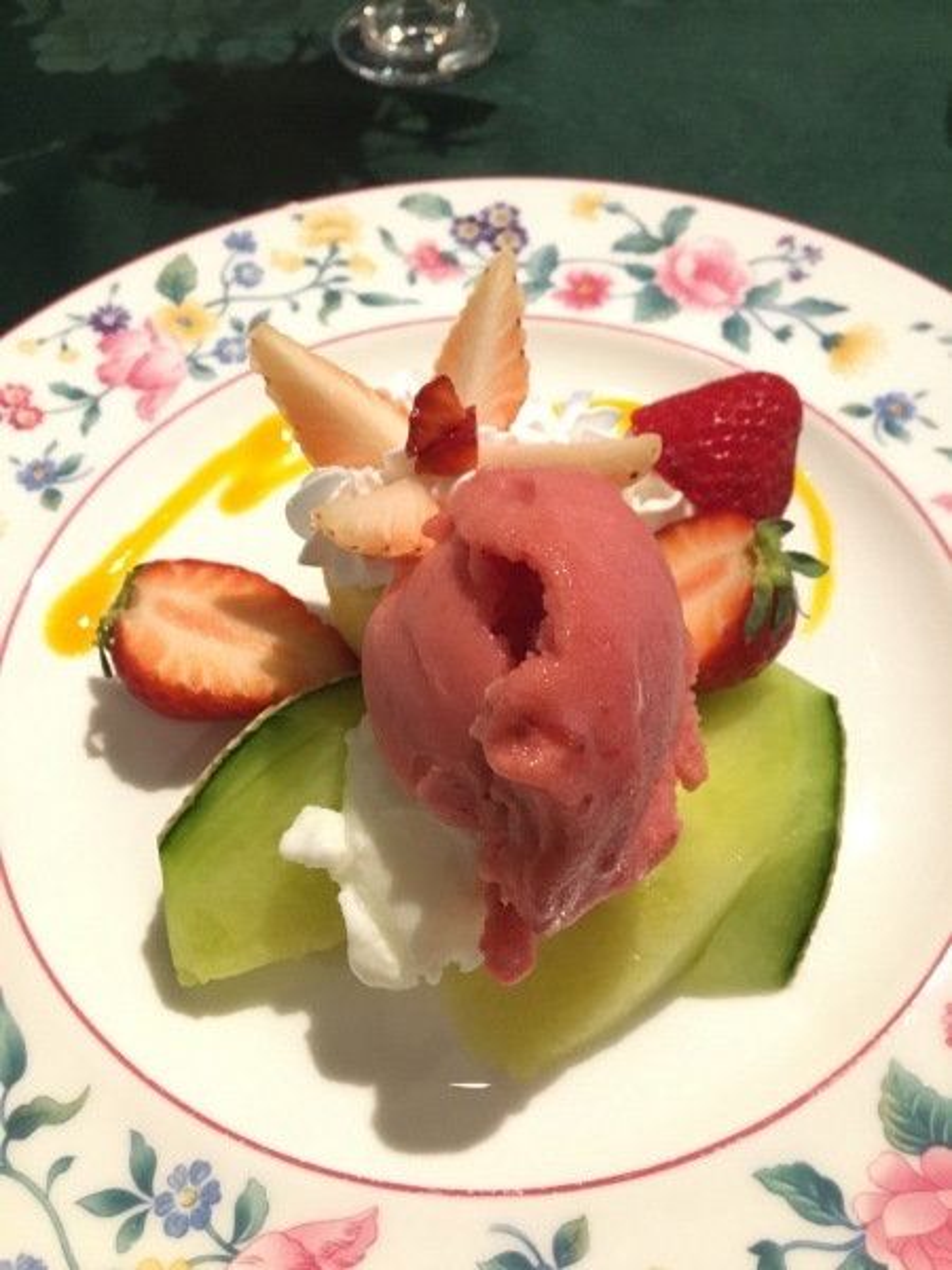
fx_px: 1063
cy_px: 635
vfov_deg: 61.7
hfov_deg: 48.2
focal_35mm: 29
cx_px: 476
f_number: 2.2
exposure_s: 1/15
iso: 320
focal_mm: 4.15
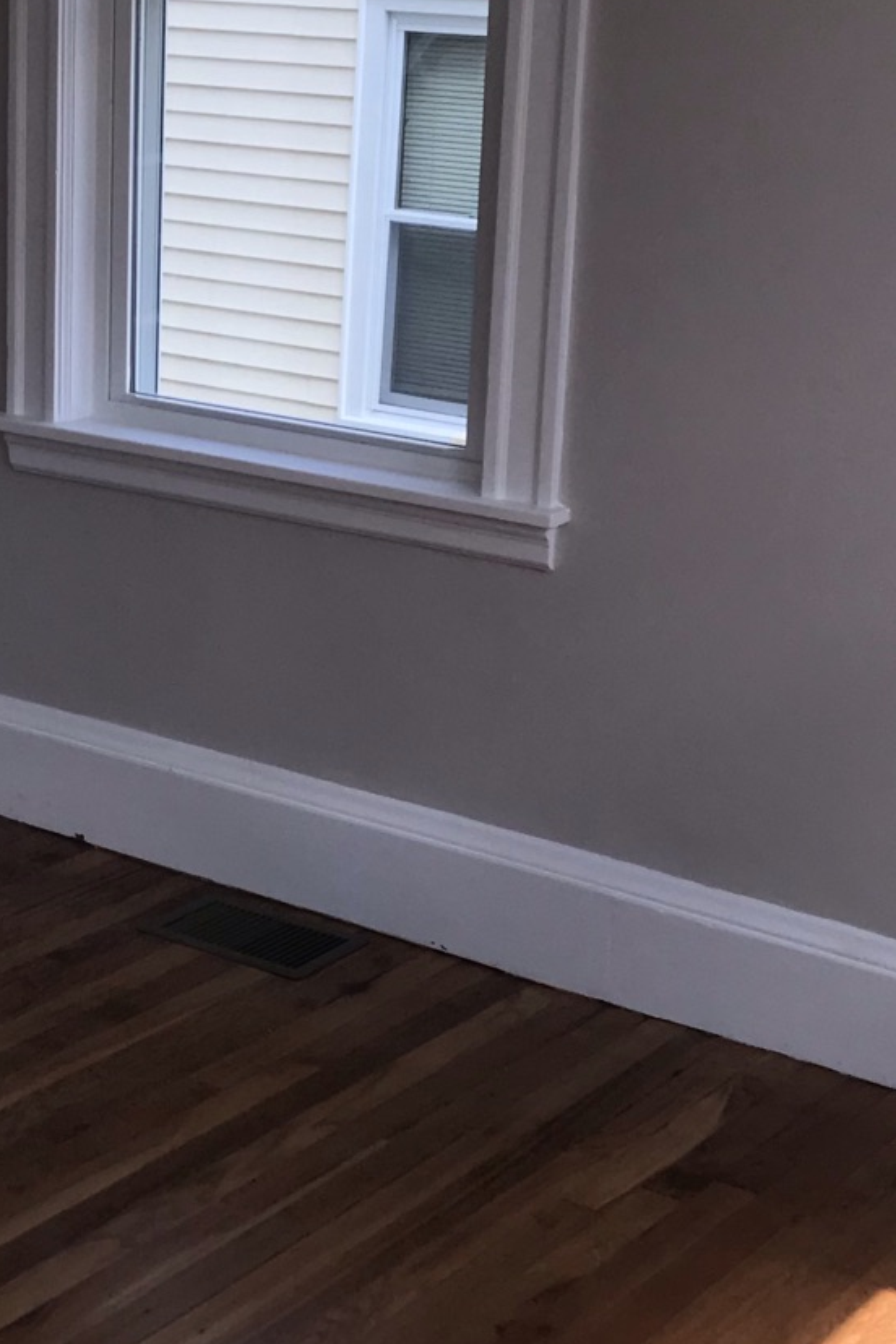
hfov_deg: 18.8
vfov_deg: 28.1
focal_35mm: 72
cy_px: 605
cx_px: 198
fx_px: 2688
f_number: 1.8
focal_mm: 3.99
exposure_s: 1/425
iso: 20
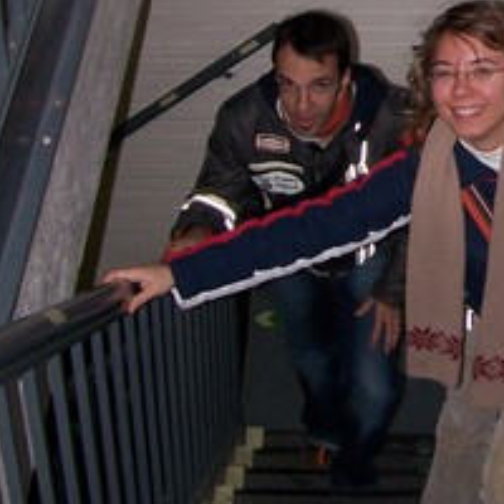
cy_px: 10
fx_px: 1664
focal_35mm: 101
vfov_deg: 16.9
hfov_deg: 16.9
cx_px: 496
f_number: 2.8
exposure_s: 1/60
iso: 140
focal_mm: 6.3
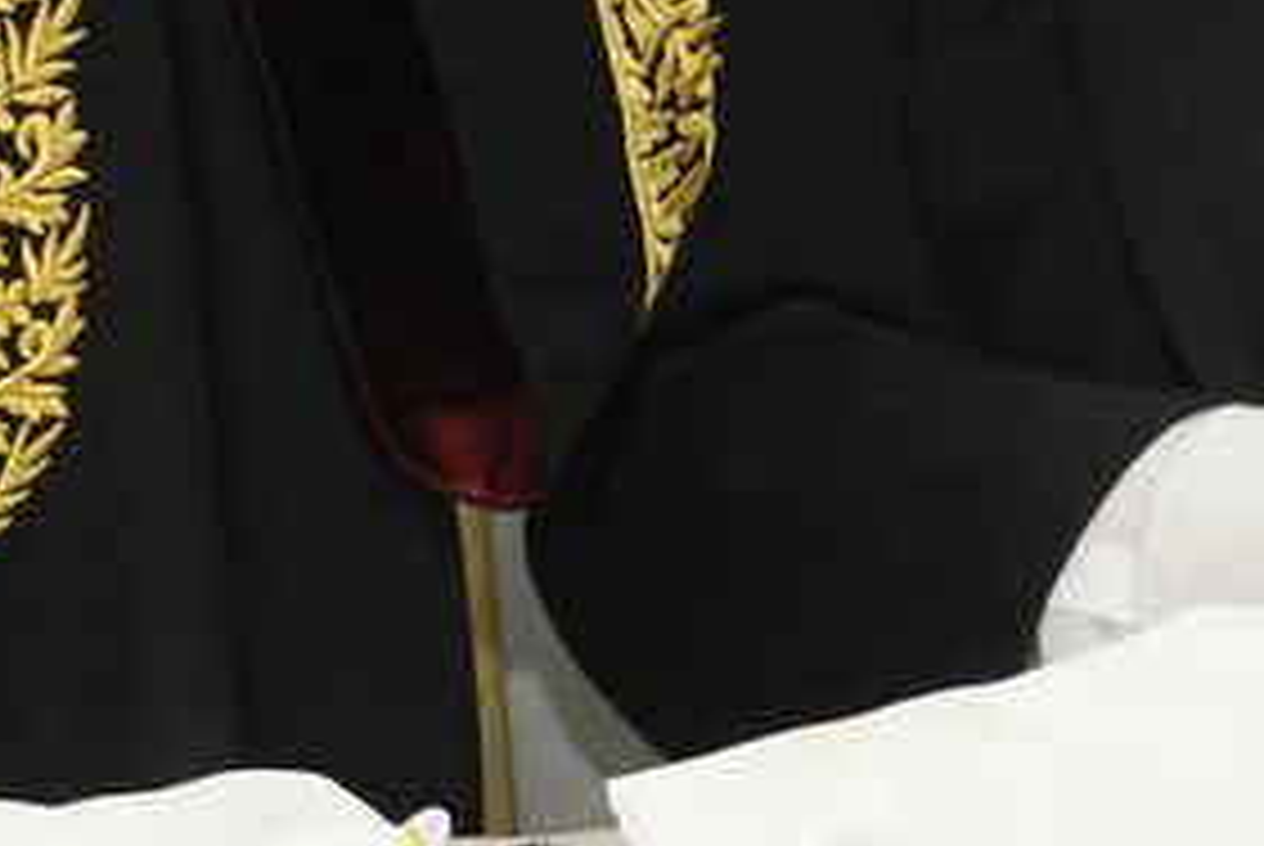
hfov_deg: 5.9
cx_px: -369
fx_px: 12266
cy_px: -898
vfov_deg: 3.9
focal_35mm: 349
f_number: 4.5
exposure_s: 1/125
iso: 800
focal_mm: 70
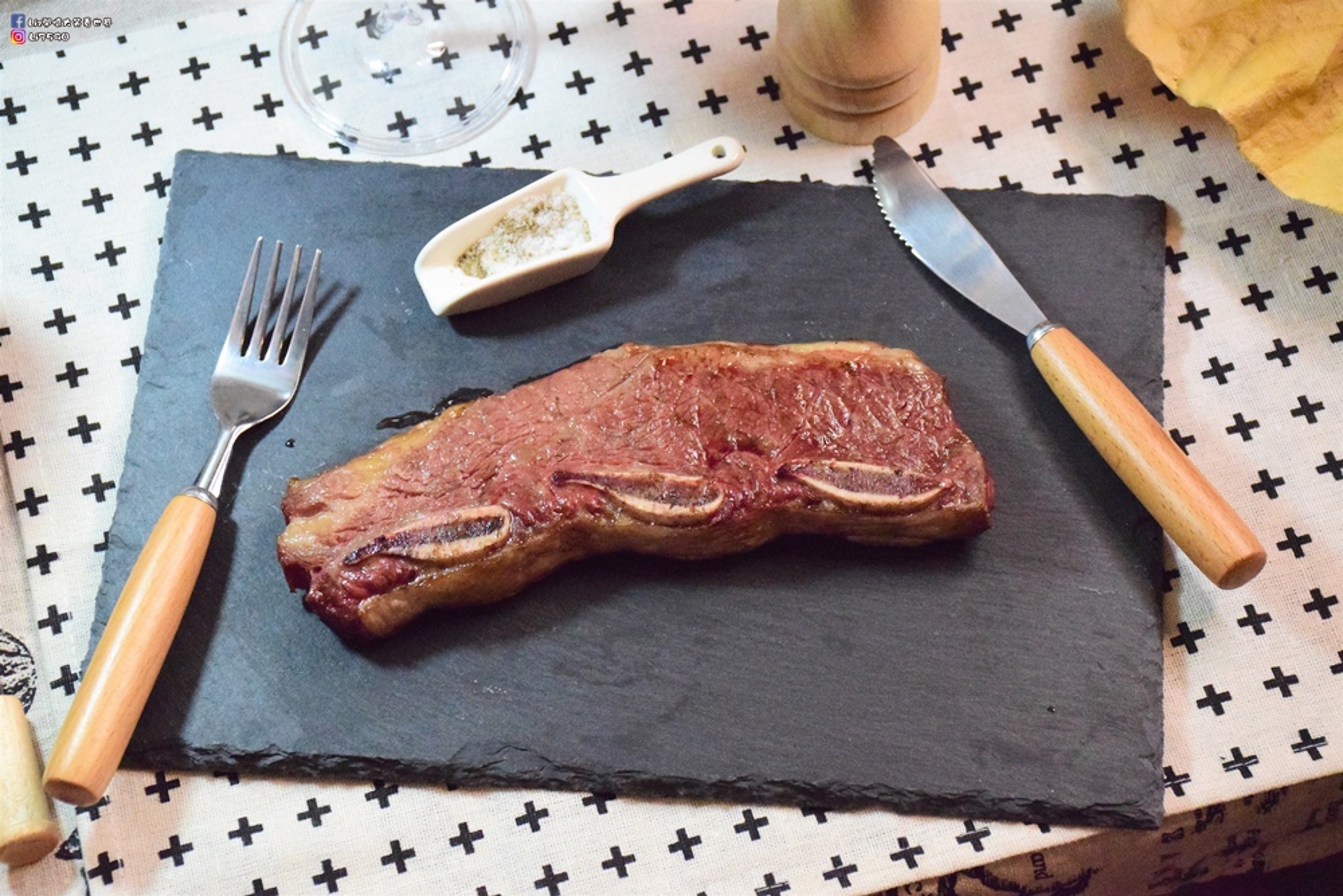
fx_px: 3134
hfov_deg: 24.2
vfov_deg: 16.3
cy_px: 448
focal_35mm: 84
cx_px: 672
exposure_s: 1/800
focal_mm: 56
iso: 12800
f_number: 7.1
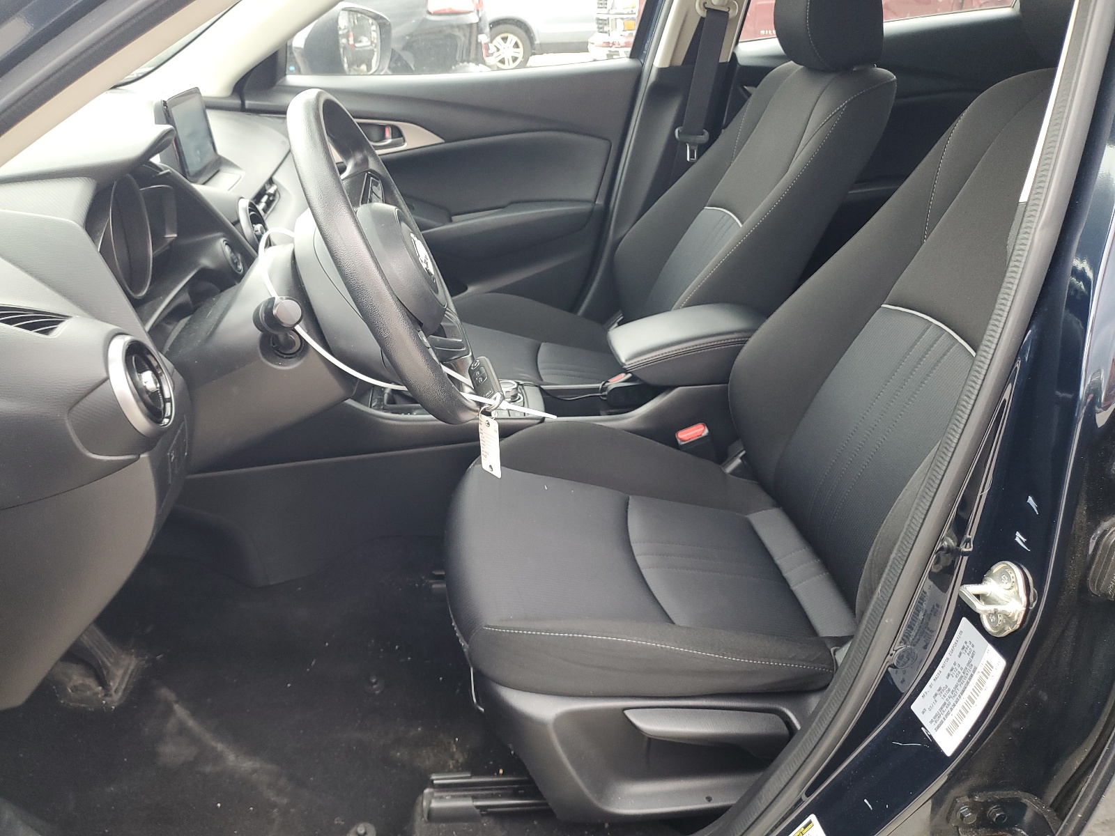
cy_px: 418
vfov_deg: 53.1
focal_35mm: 26
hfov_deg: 67.3
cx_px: 558
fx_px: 837
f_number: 1.5
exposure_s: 1/120
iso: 76
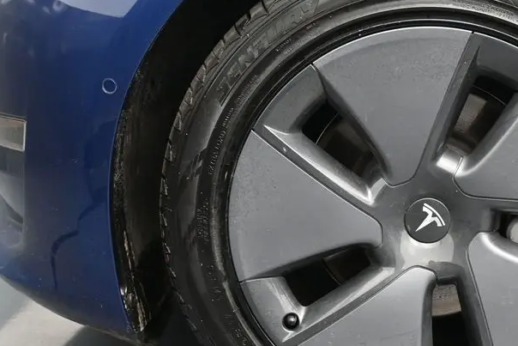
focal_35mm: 62
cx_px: 430
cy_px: 188
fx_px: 896
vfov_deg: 21.8
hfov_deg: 31.2
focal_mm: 24.5
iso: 1250
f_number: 4.2
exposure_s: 1/125
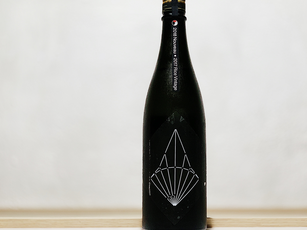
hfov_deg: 30.7
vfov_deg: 23.3
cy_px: 106
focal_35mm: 63
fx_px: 559
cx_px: 173
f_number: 2.4
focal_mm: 6
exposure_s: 1/50
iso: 100
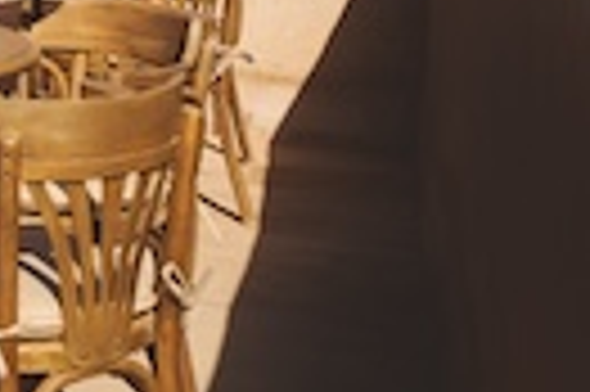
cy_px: -110
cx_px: -432
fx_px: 1660
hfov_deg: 17.0
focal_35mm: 101
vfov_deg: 13.0
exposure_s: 1/2000
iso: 50
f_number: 2.8
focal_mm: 24.1
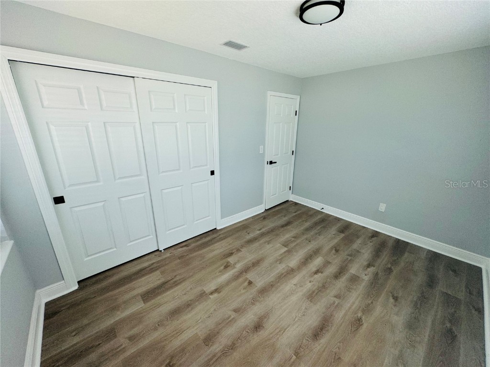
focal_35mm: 14
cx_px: 245
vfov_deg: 85.7
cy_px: 184
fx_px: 198
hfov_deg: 102.1
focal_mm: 2.22
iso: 80
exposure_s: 1/99
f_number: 2.2
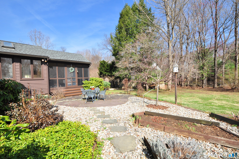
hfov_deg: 100.5
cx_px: 120
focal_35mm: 15
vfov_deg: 77.2
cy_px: 80
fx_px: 99
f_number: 9
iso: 200
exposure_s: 1/200
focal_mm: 10
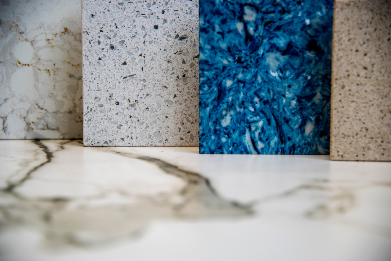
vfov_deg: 9.5
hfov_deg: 14.2
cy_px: 130
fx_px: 1575
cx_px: 196
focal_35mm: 145
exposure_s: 1/15
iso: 64
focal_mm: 145
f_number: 5.6
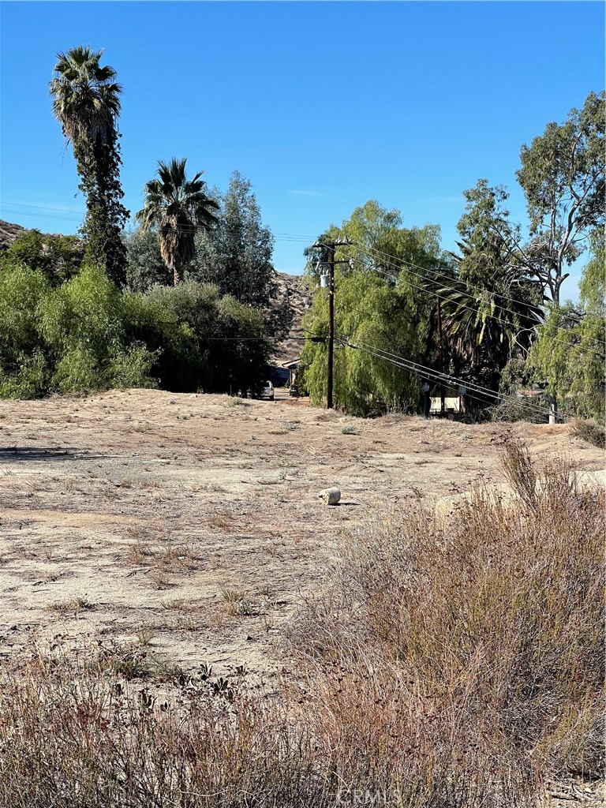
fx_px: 1494
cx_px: 303
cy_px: 404
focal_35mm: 64
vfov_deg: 30.3
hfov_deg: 22.9
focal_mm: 7.5
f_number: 2.2
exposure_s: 1/1143
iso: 20
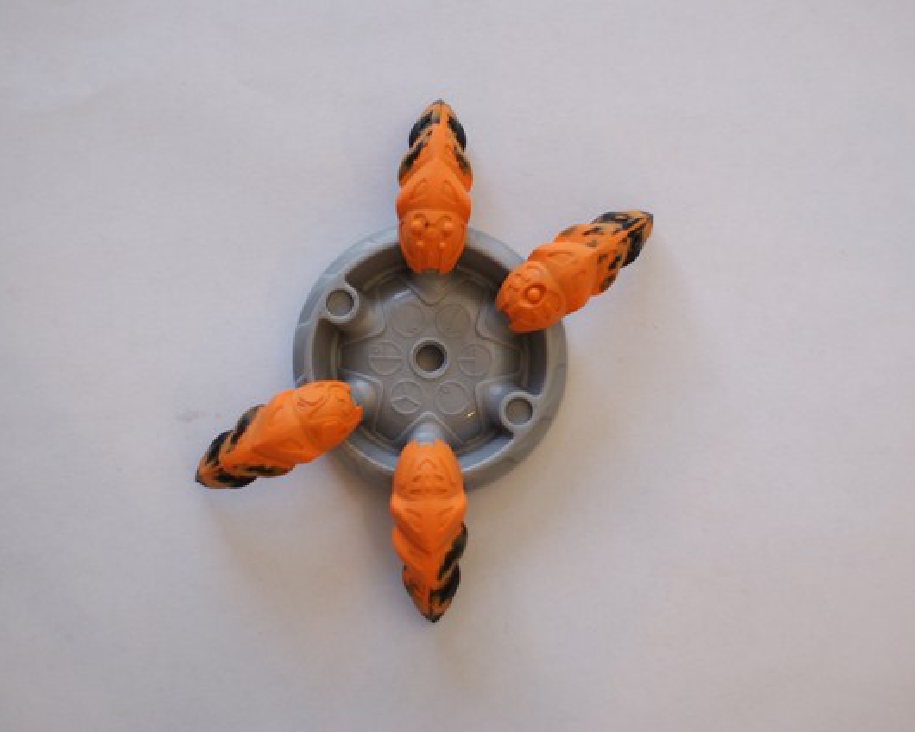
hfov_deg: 22.5
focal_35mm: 85
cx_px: 433
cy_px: 366
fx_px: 2302
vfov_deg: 18.1
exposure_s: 1/80
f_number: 2
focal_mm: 50
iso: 100
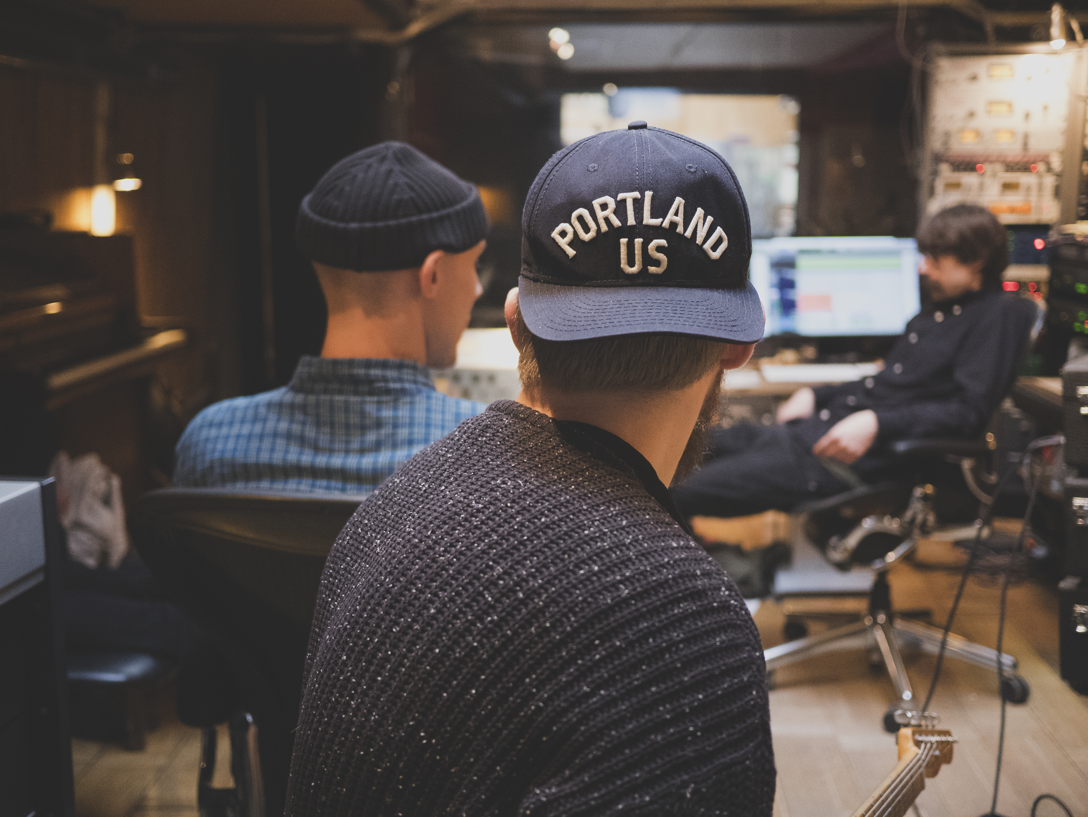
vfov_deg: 36.0
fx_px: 1258
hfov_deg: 46.8
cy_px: 408
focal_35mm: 40
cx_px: 544
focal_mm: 20
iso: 3200
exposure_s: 1/125
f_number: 1.7
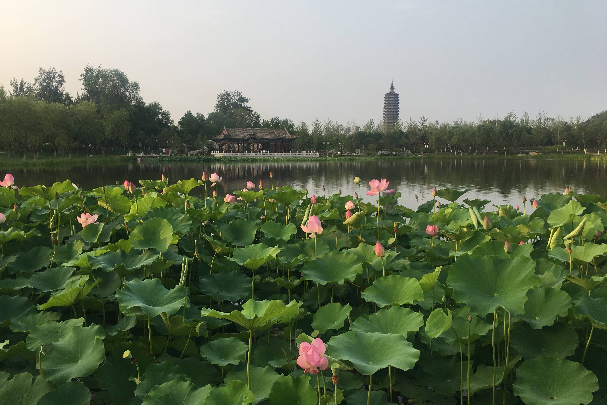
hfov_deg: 57.2
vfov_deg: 40.0
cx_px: 284
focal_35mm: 33
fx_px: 556
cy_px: 209
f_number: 2.2
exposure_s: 1/553
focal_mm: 4.15
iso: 25
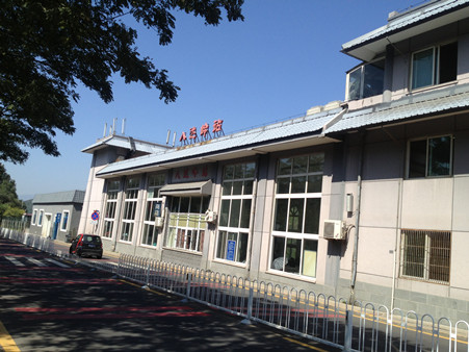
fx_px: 474
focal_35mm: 35
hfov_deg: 52.6
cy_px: 176
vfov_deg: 40.7
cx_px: 234
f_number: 2.4
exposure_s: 1/1493
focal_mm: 4.28
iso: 50
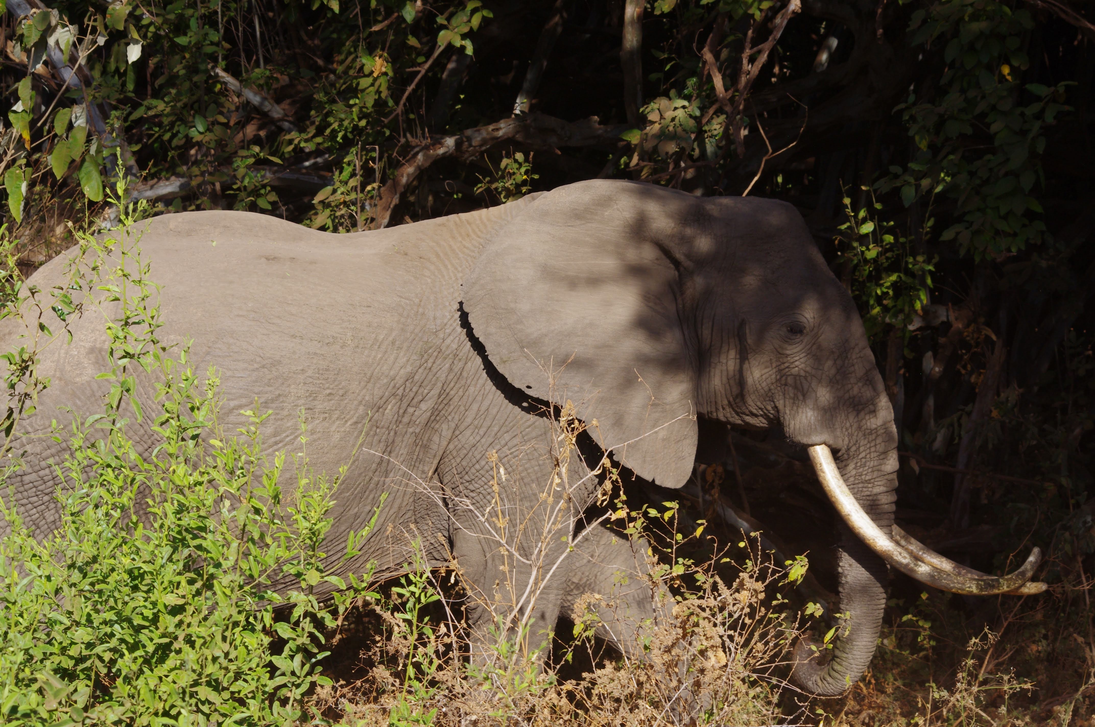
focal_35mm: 105
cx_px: 548
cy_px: 364
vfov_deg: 13.0
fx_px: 3190
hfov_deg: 19.5
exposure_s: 1/250
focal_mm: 70
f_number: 11
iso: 400
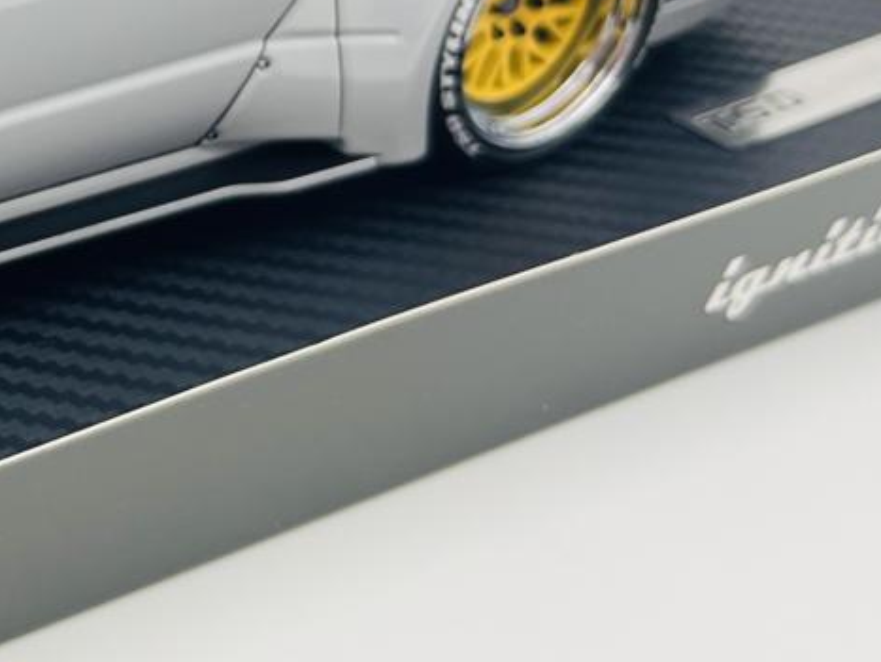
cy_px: -75
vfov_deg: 16.1
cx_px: -396
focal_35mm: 89
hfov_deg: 19.5
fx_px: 2267
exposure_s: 1/309
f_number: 1.6
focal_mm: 5.1
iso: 50
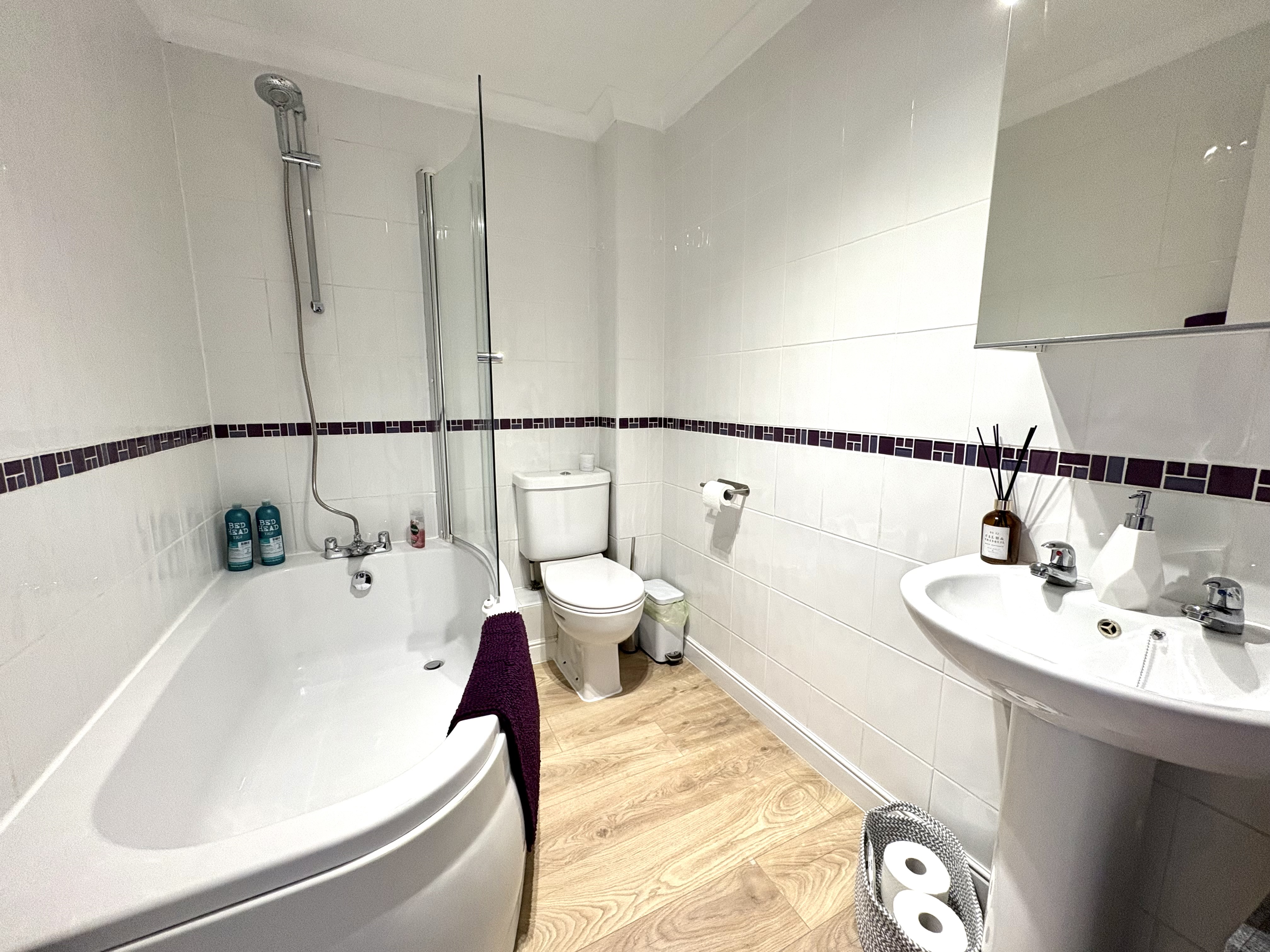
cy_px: 476
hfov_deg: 102.1
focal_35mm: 14
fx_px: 514
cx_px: 635
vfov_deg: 85.7
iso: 200
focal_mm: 2.22
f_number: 2.2
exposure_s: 1/99
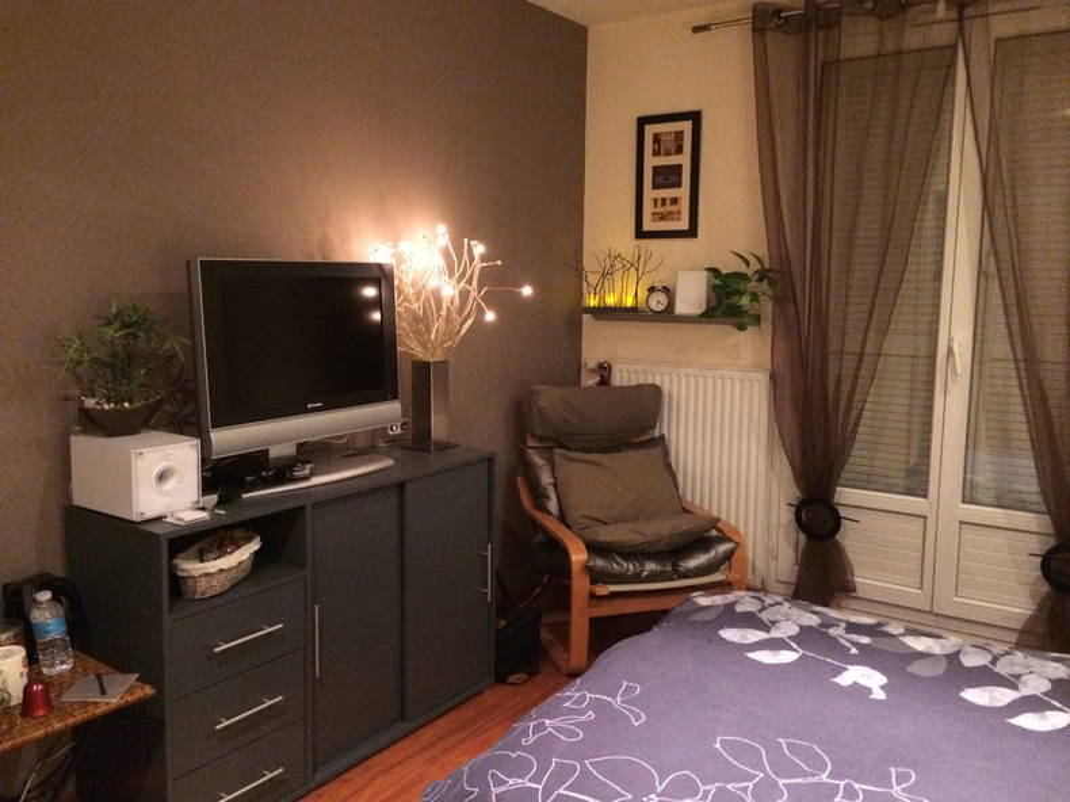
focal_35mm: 29
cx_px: 535
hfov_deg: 61.7
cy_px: 401
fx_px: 896
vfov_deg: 48.2
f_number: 2.2
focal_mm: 4.15
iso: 640
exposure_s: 1/17
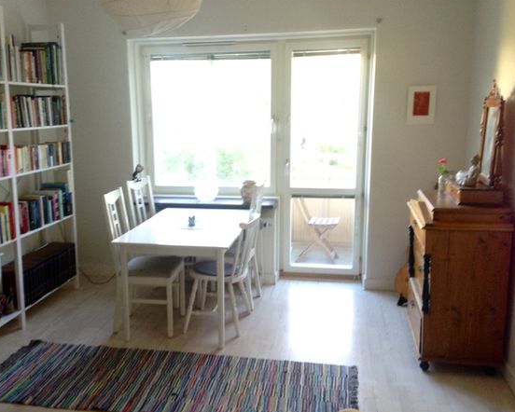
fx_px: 534
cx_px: 237
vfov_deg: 42.2
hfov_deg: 51.5
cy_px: 203
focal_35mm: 35
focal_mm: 4.12
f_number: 2.4
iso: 125
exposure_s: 1/20
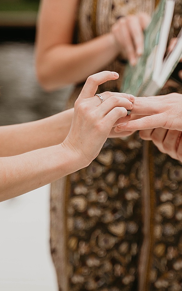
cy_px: 144
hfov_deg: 8.5
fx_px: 1223
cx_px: 125
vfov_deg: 13.6
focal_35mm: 154
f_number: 2.8
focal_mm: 75
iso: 400
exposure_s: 1/640
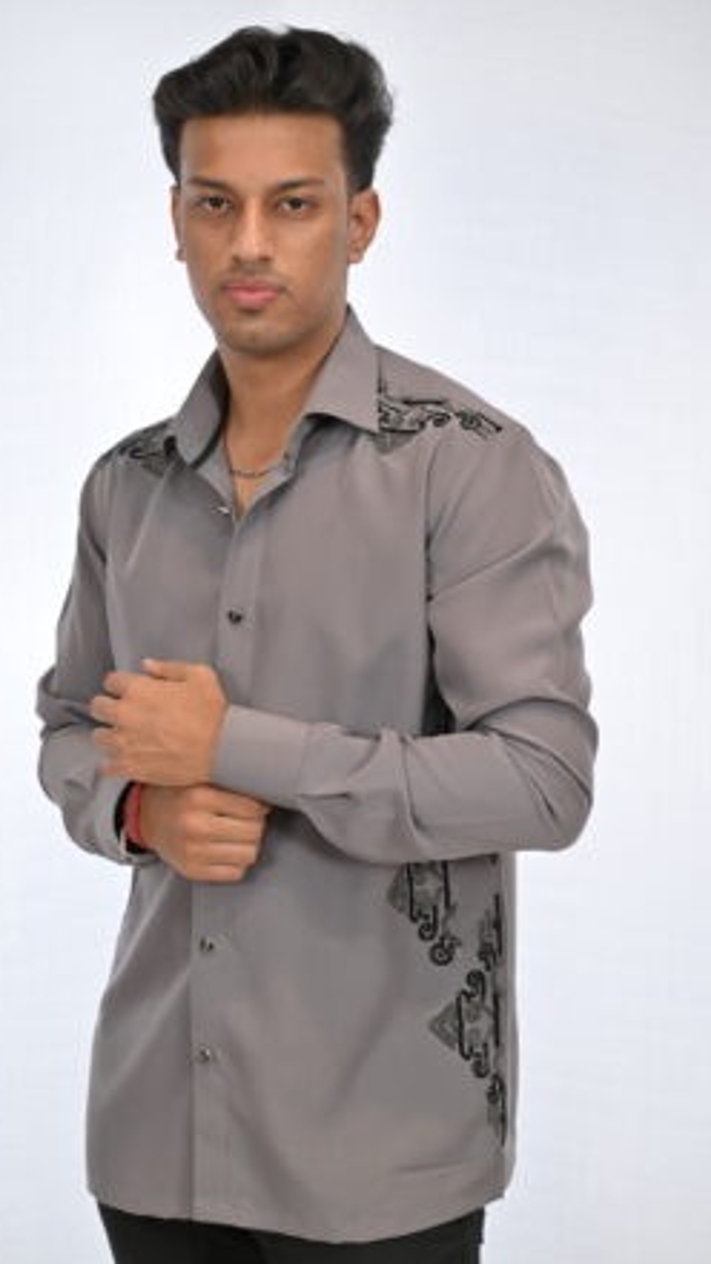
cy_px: 633
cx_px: 295
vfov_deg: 33.8
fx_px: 2078
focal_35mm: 62
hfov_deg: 19.4
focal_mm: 58
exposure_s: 1/125
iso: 640
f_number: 6.3
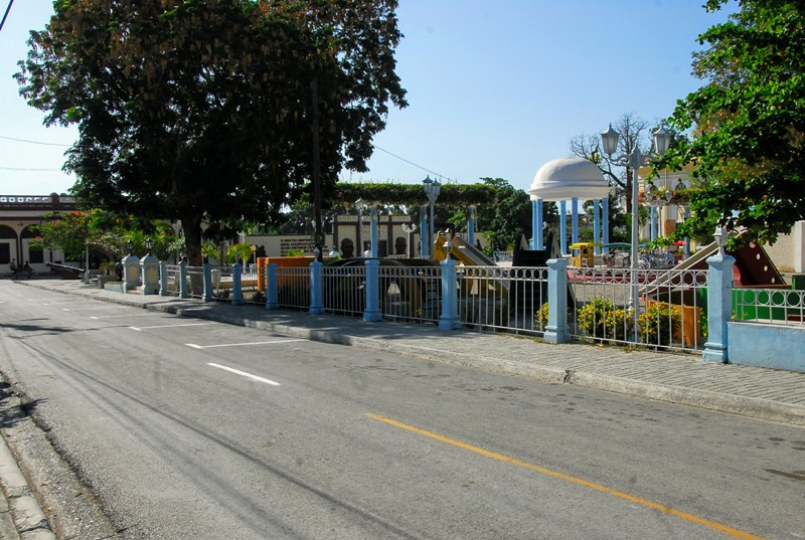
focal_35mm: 36
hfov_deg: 53.0
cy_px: 270
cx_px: 402
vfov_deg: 37.0
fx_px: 807
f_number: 13
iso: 400
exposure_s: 1/640
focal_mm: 24
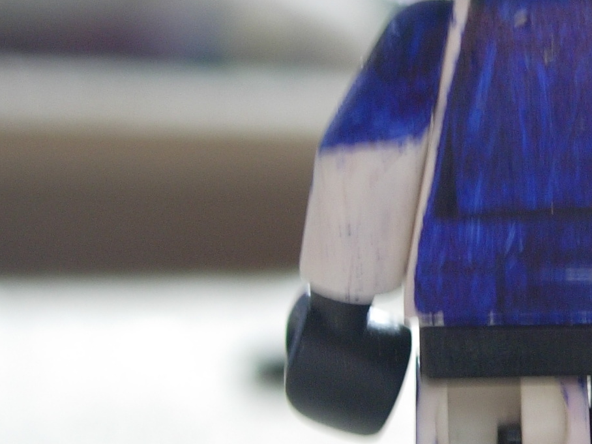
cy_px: 228
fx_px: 2001
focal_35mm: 117
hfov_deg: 16.5
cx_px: 592
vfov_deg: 12.7
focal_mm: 8.5
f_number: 2.9
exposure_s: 1/11.6
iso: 64
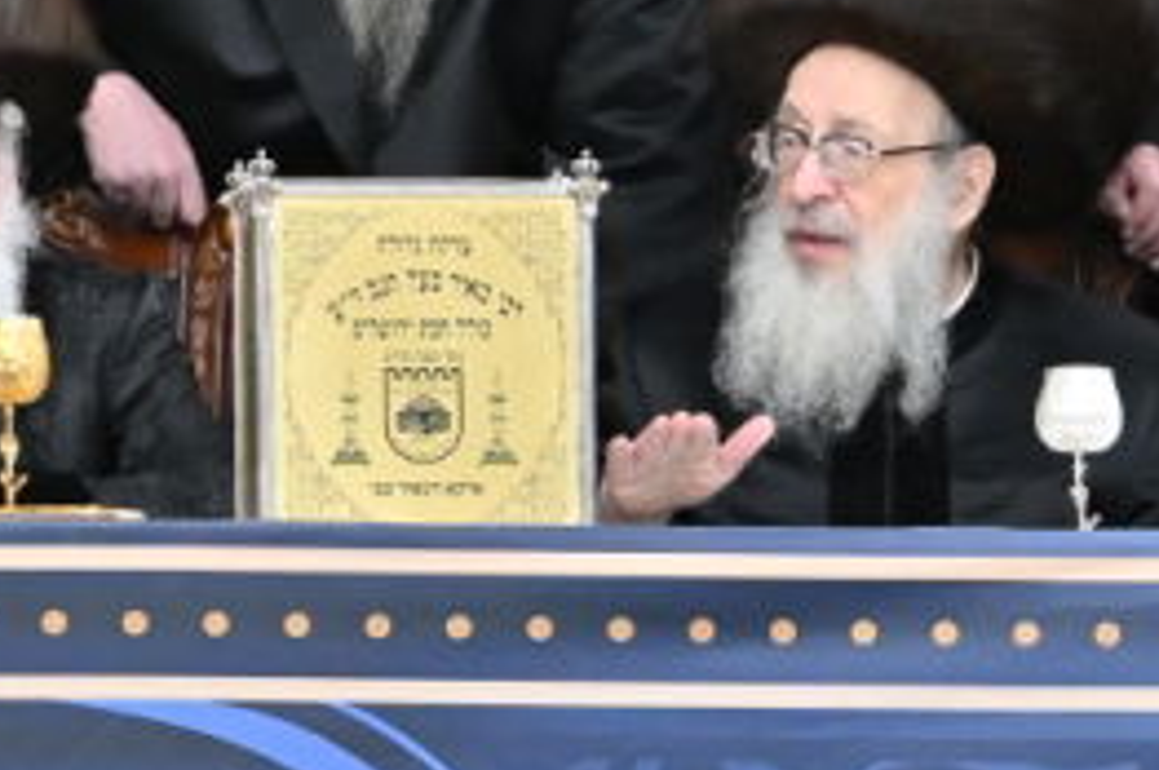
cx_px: -71
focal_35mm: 505
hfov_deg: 4.1
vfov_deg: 2.7
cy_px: 22
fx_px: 16238
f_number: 2.8
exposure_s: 1/400
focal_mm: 86
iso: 1600
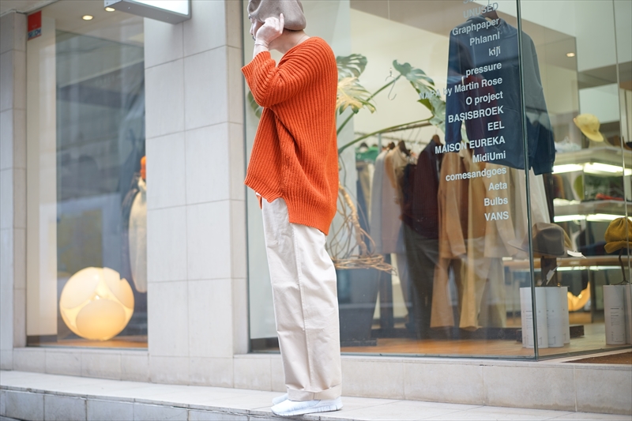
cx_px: 316
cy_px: 210
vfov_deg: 24.6
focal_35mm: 55
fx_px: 965
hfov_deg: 36.3
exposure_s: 1/60
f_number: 1.8
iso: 125
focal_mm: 55
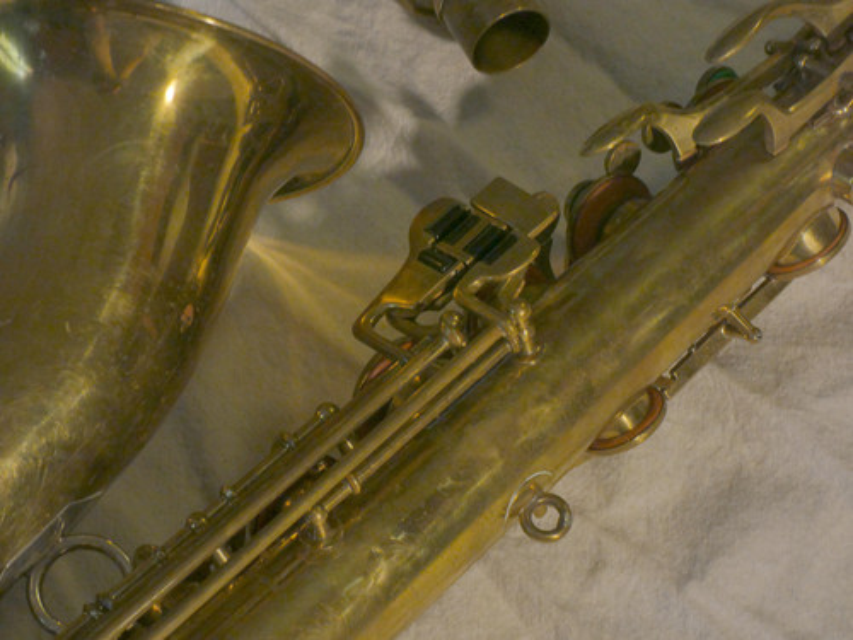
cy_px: 320
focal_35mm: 164
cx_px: 426
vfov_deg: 9.1
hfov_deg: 12.0
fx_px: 4041
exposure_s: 1/40
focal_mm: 29.5
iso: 125
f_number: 5.4
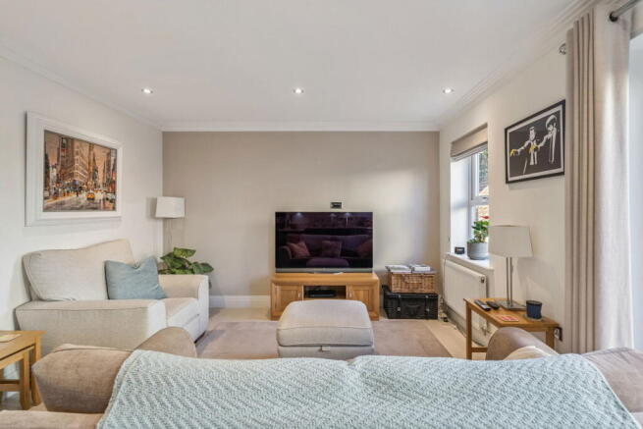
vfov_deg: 73.8
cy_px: 214
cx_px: 322
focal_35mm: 16
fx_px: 286
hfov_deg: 96.7
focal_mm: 16
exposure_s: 1/25
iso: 640
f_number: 8
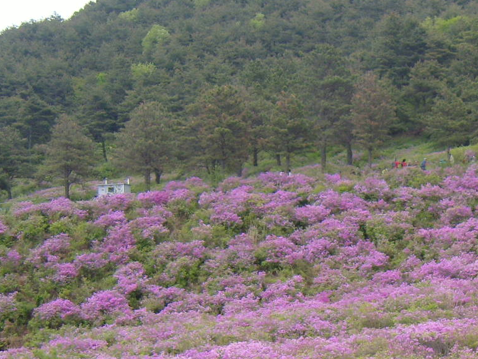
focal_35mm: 93
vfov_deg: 15.2
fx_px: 1284
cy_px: 458
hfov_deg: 20.5
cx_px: 463
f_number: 2.8
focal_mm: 7.4
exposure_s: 1/250
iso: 80
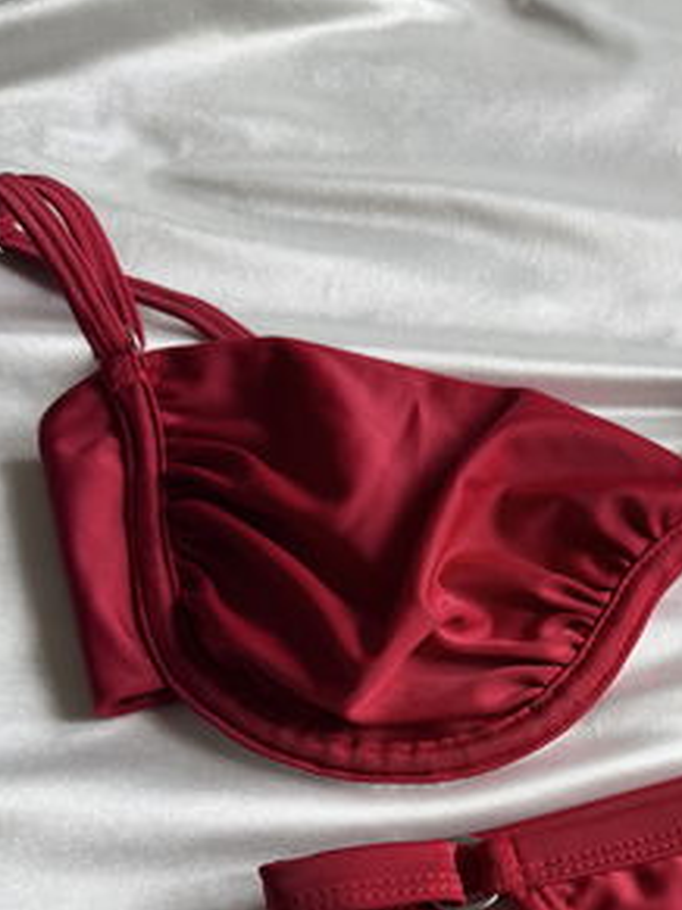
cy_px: 746
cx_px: 544
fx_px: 1157
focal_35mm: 44
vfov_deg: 40.9
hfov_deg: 32.0
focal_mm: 6.76
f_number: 1.78
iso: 64
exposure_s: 1/150
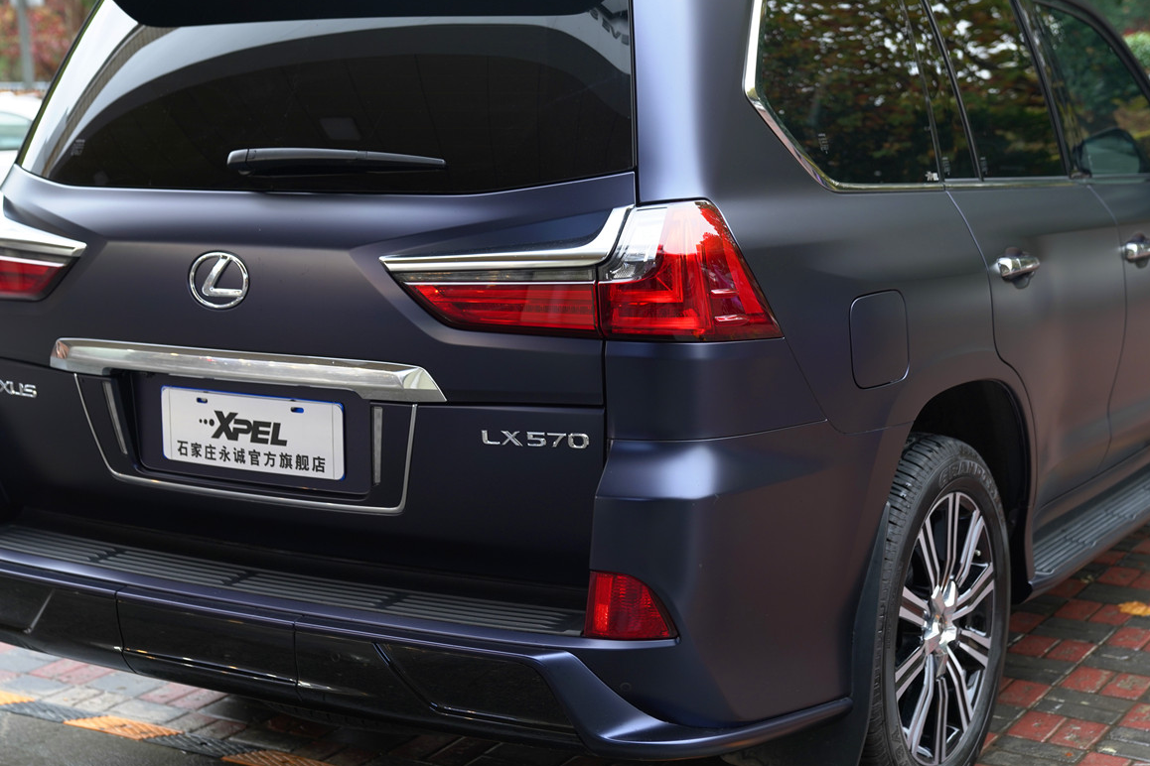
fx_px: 1821
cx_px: 594
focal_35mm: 57
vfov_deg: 23.8
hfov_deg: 35.1
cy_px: 395
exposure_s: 1/50
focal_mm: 44
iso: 320
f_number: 3.5
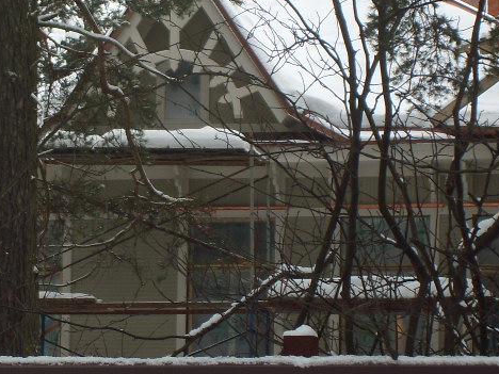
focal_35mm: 197
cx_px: 190
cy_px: 76
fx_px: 2840
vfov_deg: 7.5
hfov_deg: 10.0
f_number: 4.7
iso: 50
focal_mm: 14.97
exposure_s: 1/80
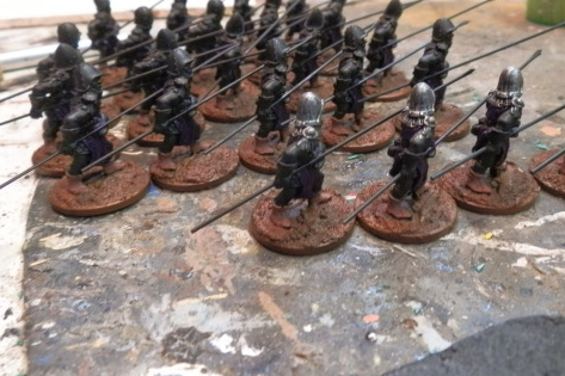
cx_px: 318
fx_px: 518
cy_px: 143
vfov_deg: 39.7
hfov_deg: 57.1
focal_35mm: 33
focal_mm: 5
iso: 400
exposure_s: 1/40
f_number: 3.1
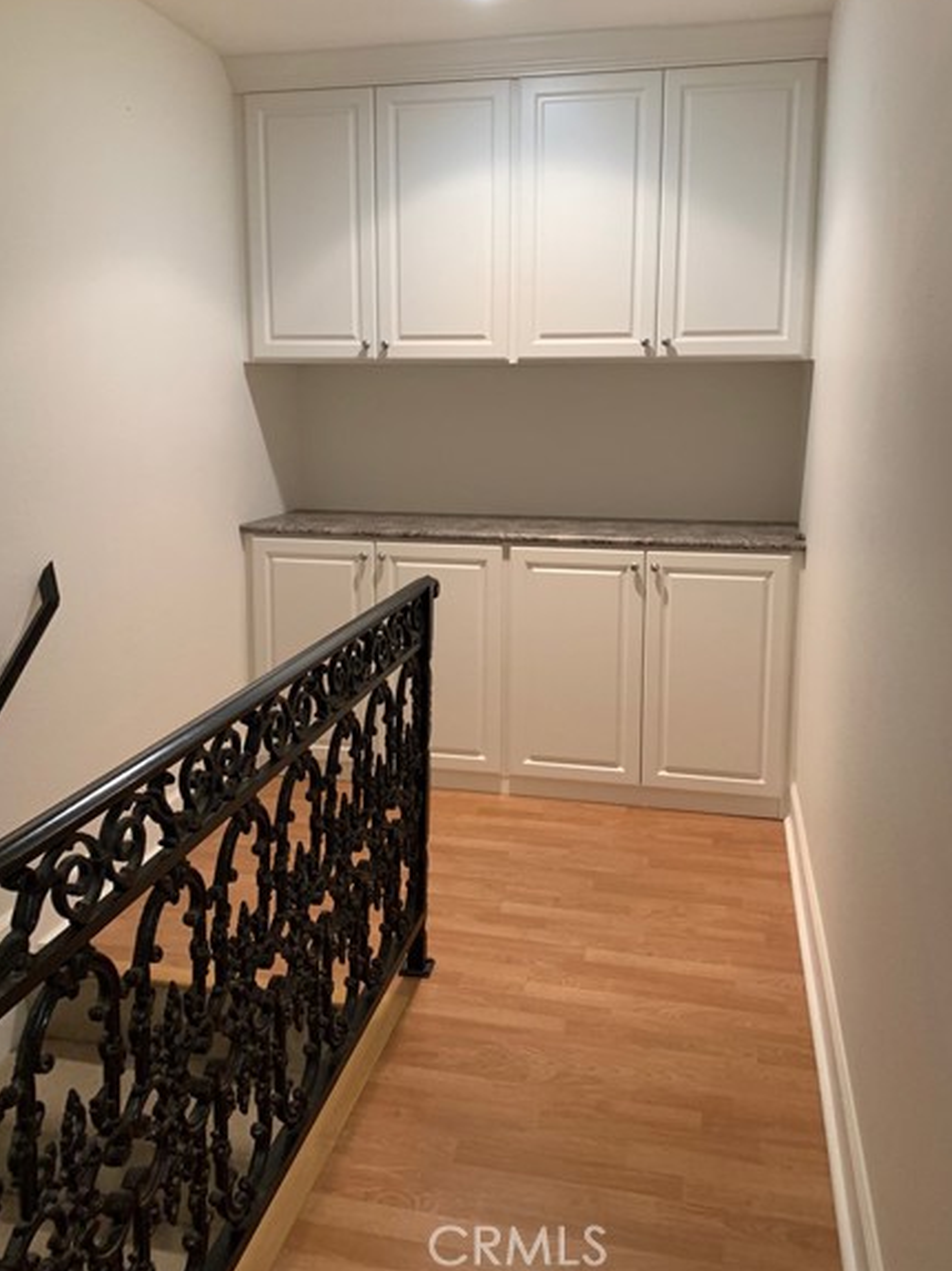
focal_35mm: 29
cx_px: 474
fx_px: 1064
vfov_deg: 61.5
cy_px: 569
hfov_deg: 48.2
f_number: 1.8
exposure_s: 1/60
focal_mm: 4.25
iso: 200
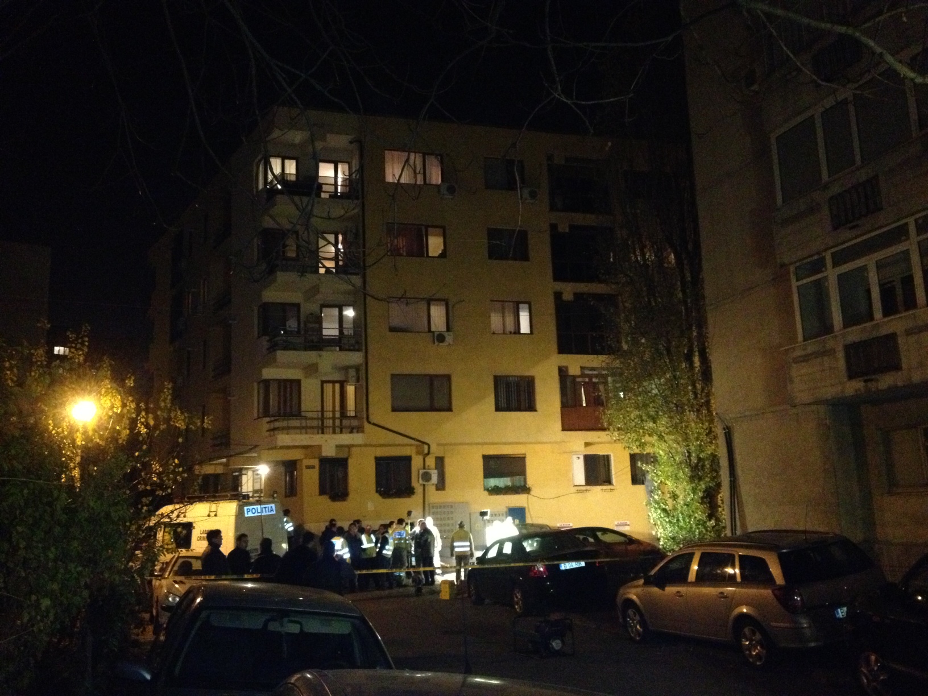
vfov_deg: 40.7
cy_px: 348
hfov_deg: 52.6
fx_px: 938
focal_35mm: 35
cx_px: 464
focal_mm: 4.28
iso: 800
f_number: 2.4
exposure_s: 1/16
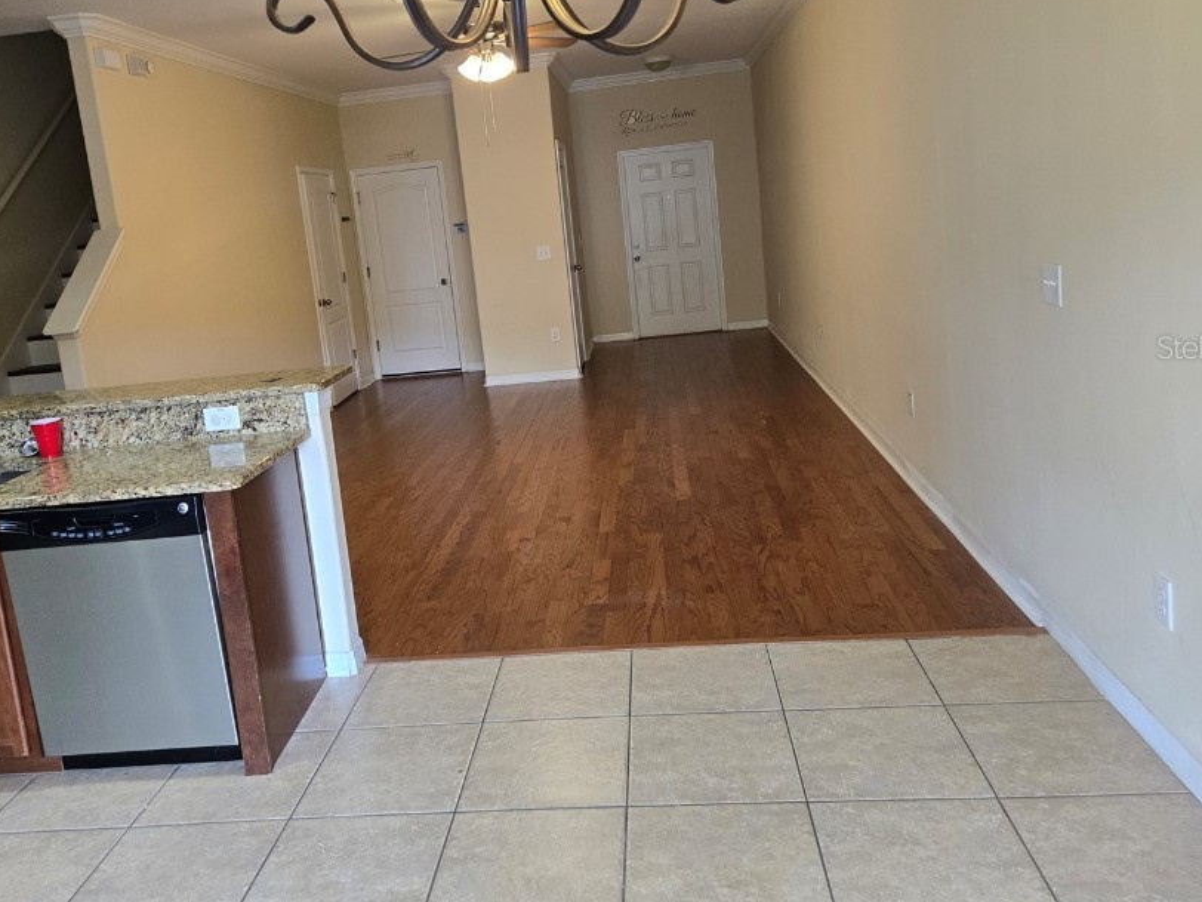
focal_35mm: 29
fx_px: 1007
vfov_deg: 47.8
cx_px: 539
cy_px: 347
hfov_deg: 61.5
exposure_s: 1/120
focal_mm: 5.4
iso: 200
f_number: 1.8
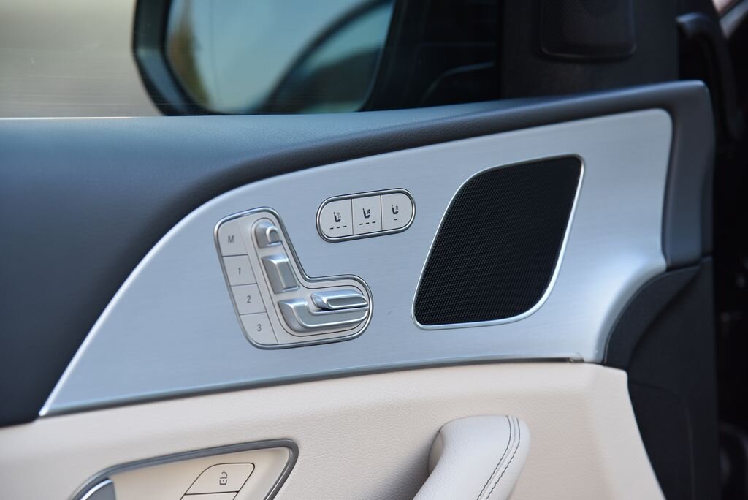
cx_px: 374
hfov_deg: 17.1
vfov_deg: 11.4
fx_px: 2495
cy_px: 250
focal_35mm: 120
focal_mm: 120
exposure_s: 1/100
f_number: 5
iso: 500
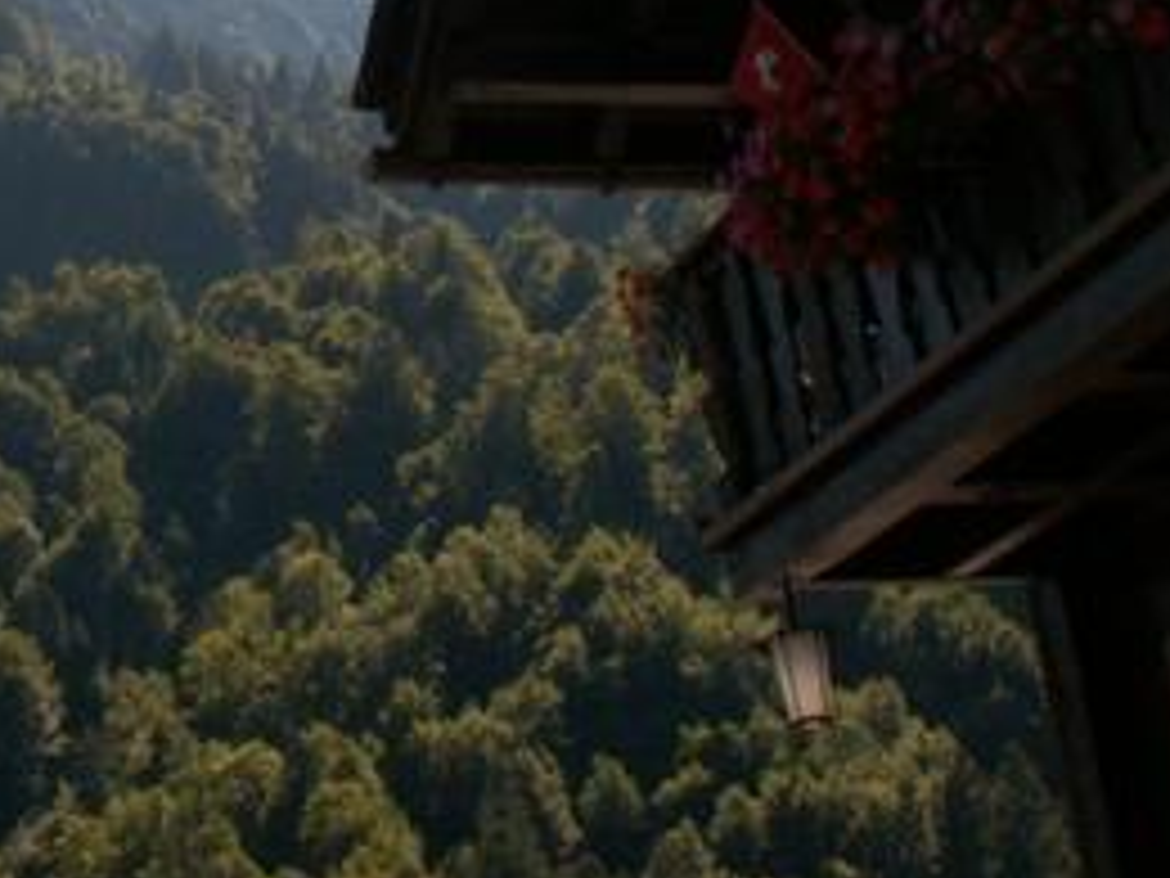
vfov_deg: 16.6
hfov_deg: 21.9
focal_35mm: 86
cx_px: -18
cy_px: -90
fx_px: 2907
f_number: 6.3
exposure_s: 1/200
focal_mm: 5.86
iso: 50
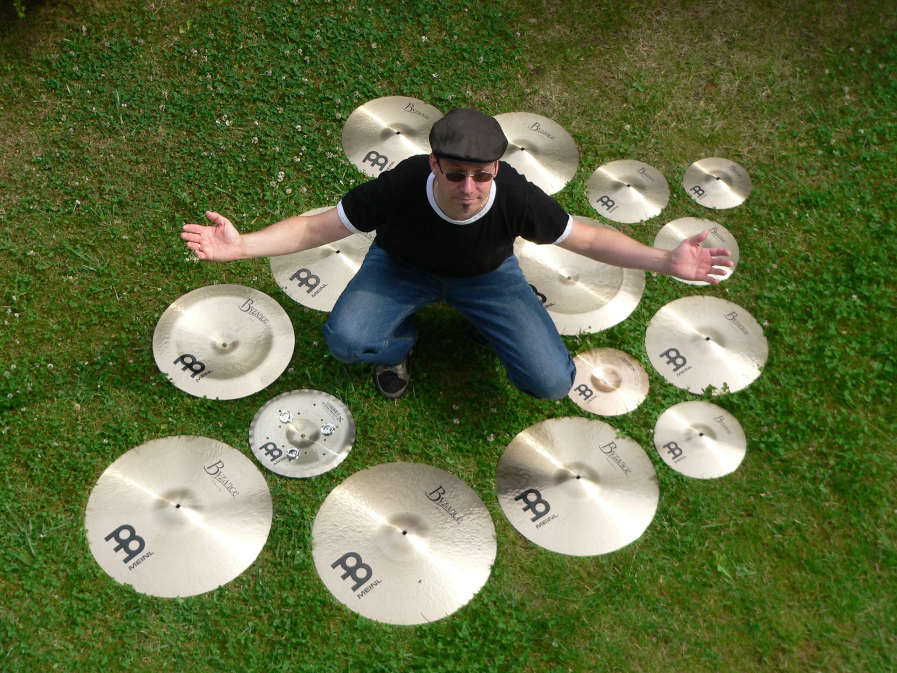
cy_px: 336
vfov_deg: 19.4
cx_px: 448
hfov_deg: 25.7
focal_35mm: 76
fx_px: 1969
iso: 80
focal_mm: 12.7
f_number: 4
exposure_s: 1/500
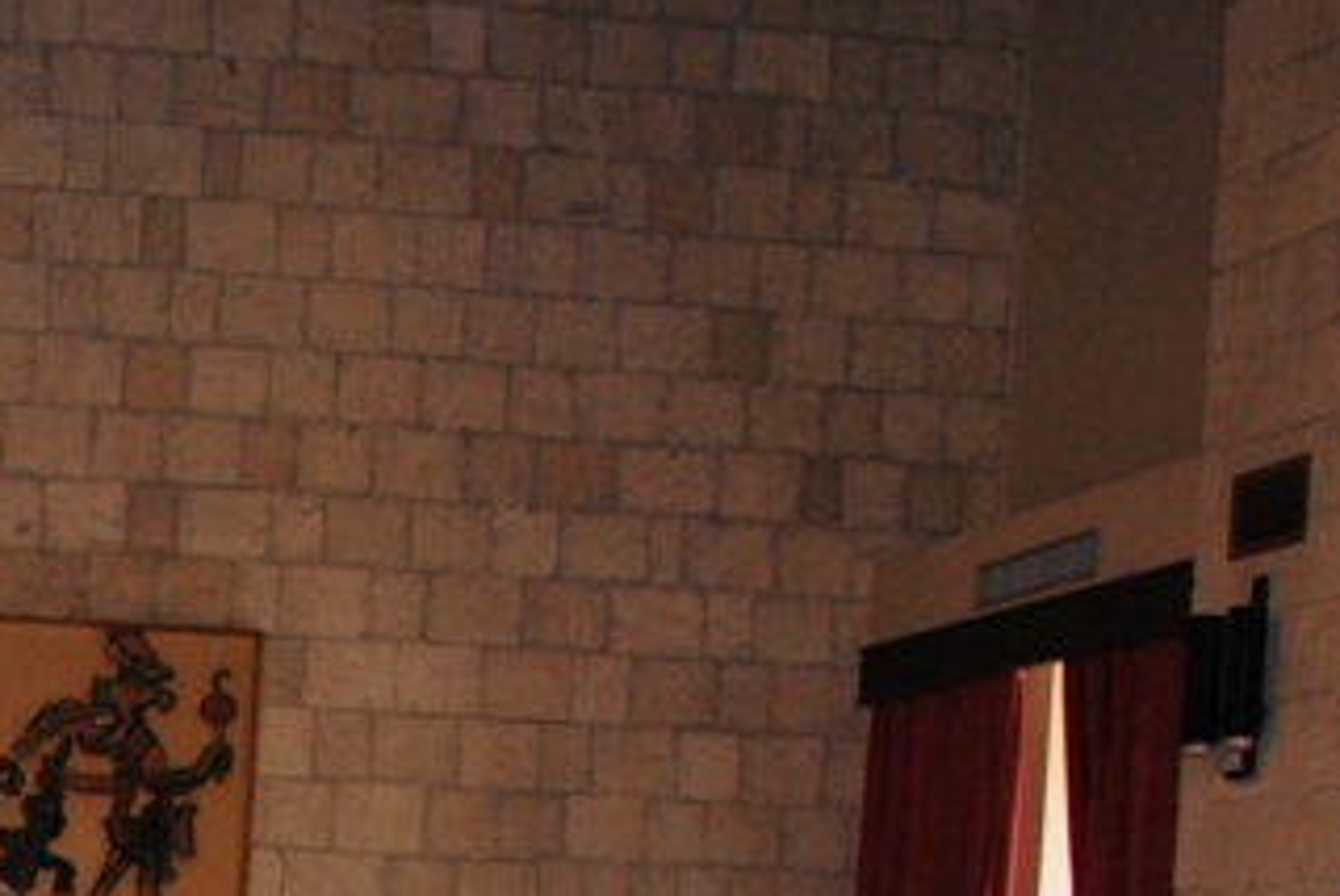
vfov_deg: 13.0
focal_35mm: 98
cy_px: 1457
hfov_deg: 18.5
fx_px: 3651
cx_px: -653
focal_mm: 18
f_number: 3.5
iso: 200
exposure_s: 1/60
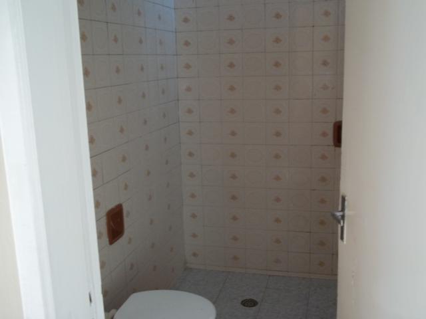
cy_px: 160
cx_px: 213
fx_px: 443
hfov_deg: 51.4
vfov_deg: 39.7
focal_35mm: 36
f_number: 3.1
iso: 160
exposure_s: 1/8
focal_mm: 6.5
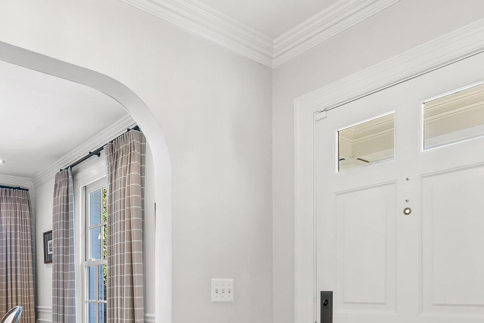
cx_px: 155
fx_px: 429
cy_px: 290
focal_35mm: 32
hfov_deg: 57.4
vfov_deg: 38.4
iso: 800
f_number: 5
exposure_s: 1/25
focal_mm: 17.5
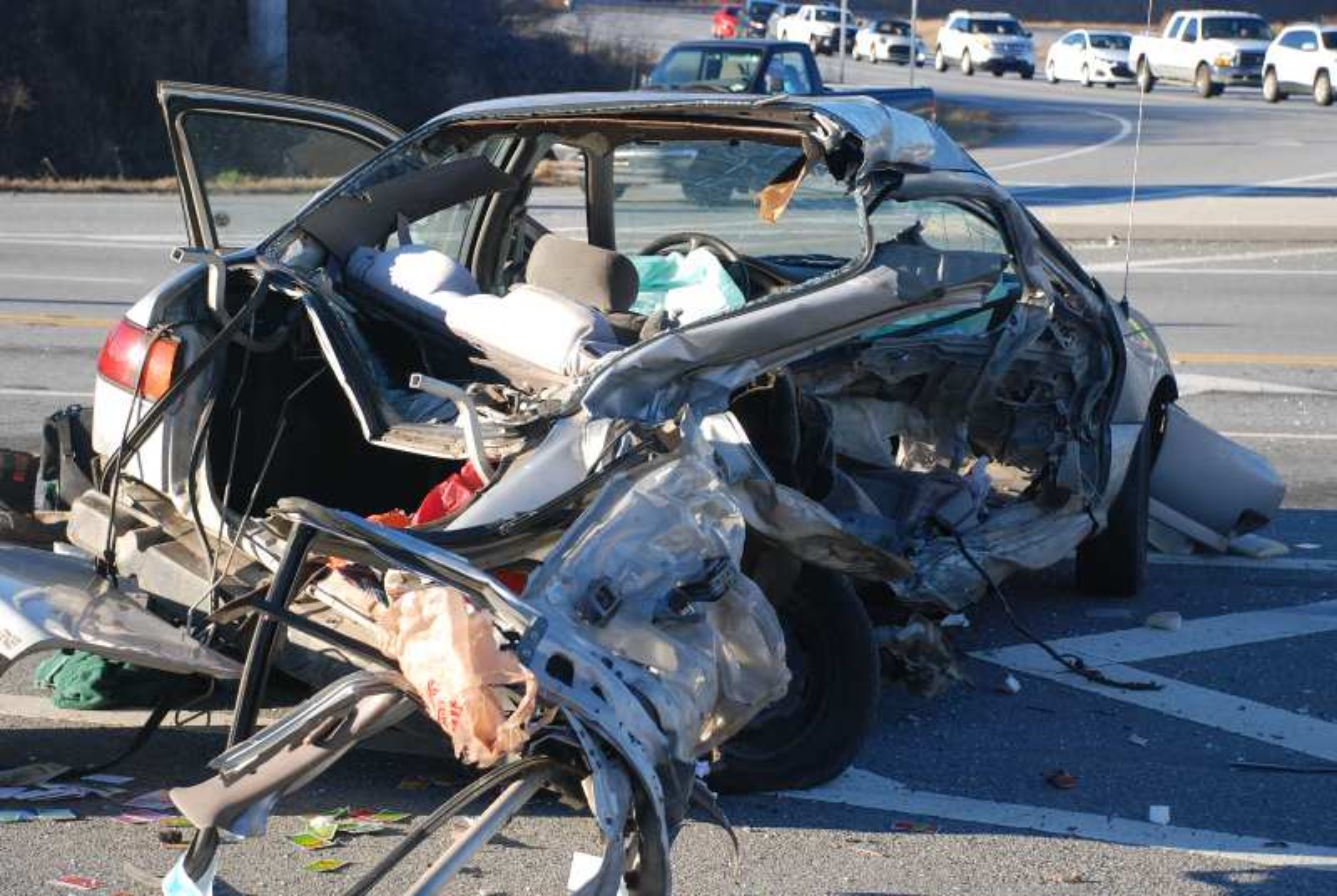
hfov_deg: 23.3
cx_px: 668
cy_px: 448
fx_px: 3236
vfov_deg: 15.8
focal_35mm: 87
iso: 640
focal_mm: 58
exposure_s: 1/640
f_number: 6.3
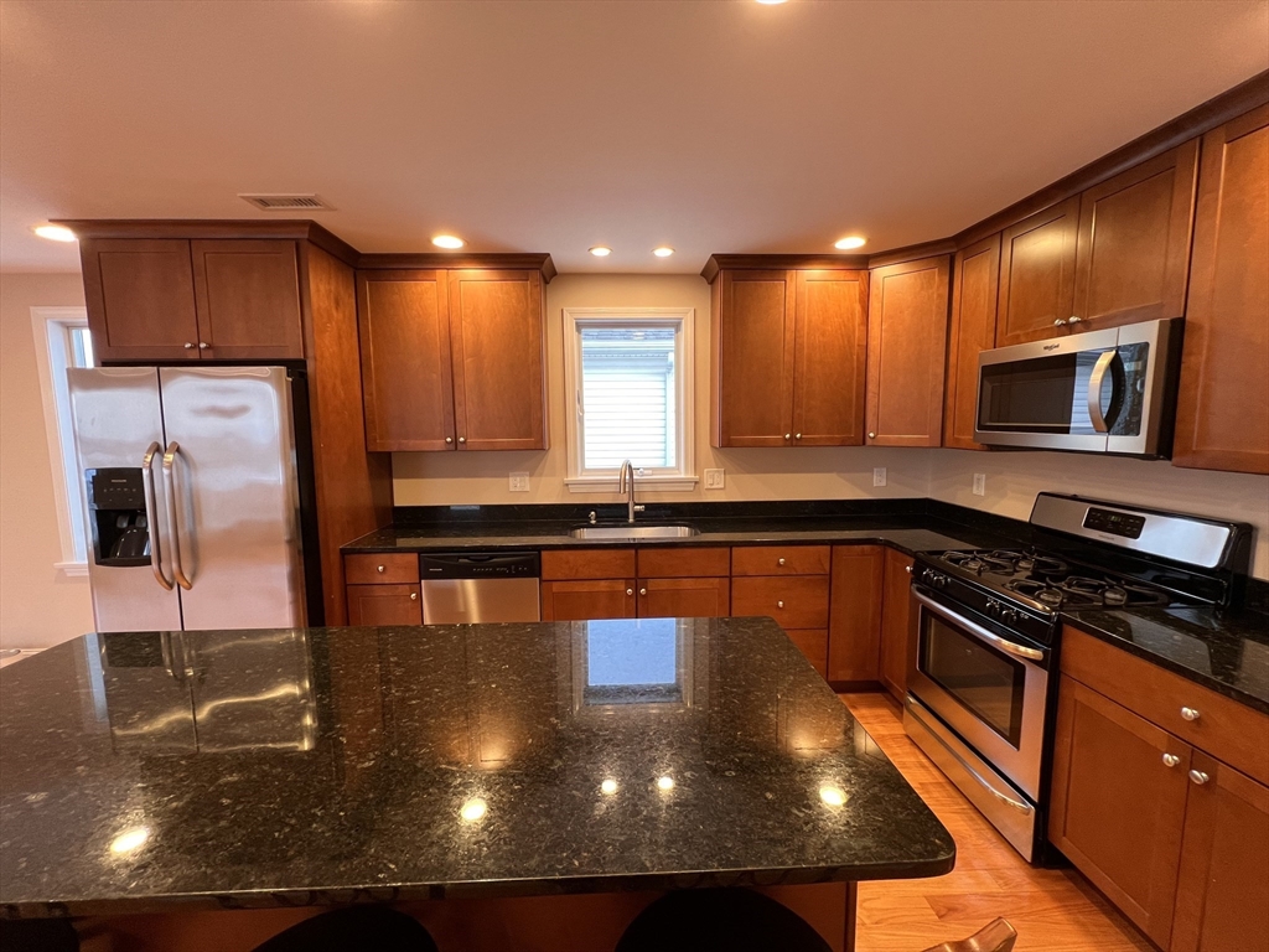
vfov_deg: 89.9
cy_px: 476
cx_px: 634
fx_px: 477
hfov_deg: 106.2
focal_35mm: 13
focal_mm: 1.57
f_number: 1.8
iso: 125
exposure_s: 1/60
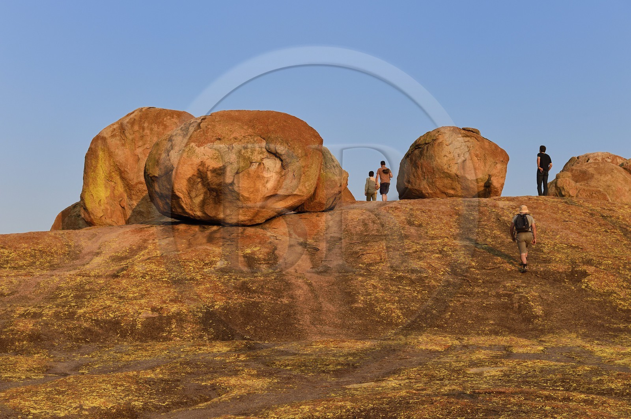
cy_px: 210
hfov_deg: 32.4
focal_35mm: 62
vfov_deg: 21.9
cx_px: 316
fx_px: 1086
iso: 400
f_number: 13
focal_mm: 62
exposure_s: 1/200
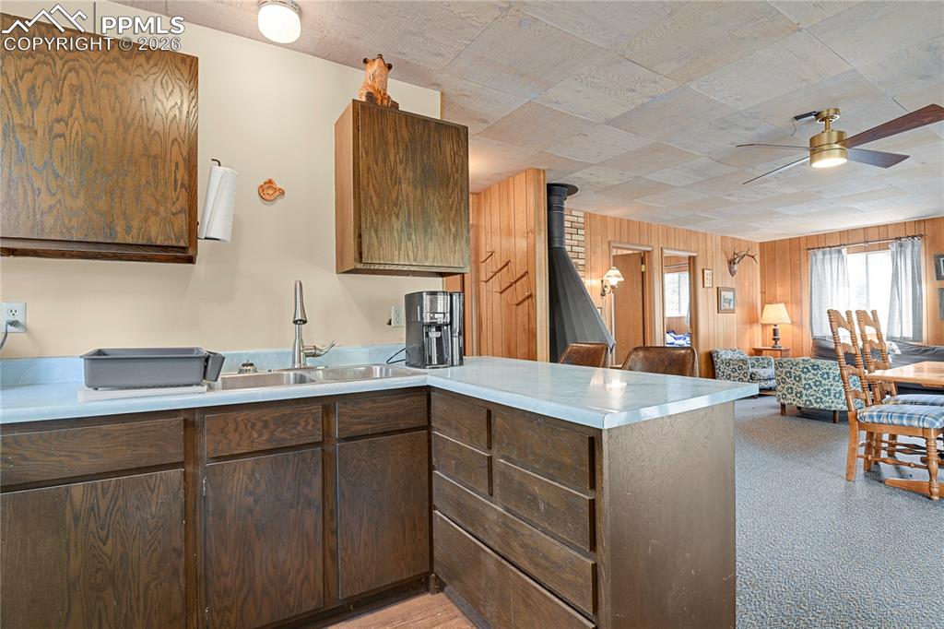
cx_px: 472
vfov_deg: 70.4
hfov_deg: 93.3
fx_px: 446
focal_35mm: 17
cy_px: 314
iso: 250
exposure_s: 8
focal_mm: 17
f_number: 8
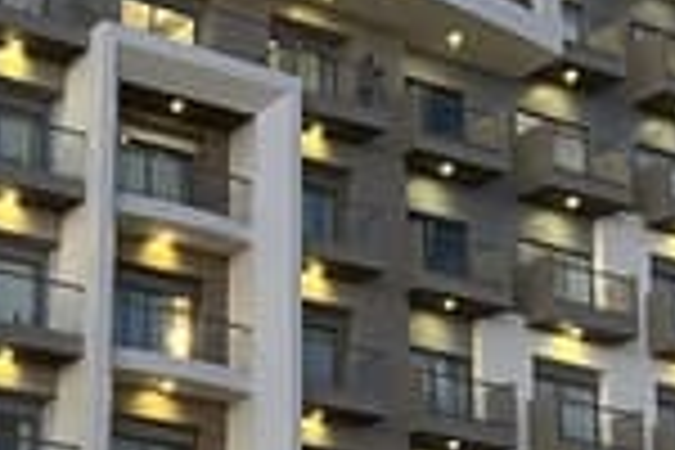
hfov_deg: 16.9
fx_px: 2250
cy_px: 410
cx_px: 110
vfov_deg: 11.3
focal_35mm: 120
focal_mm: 5.7
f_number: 1.5
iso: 640
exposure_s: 1/40
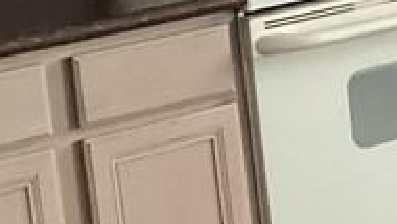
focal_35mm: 182
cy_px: -113
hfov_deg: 10.6
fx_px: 1916
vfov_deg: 6.6
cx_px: 867
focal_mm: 3.3
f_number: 2.4
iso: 200
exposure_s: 1/60
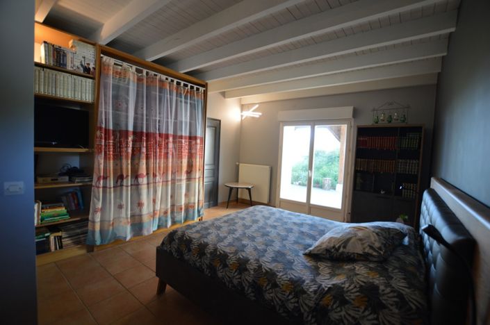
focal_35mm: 15
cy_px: 162
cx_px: 245
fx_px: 204
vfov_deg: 77.2
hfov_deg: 100.5
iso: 500
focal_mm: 10
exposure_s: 1/60
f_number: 3.5
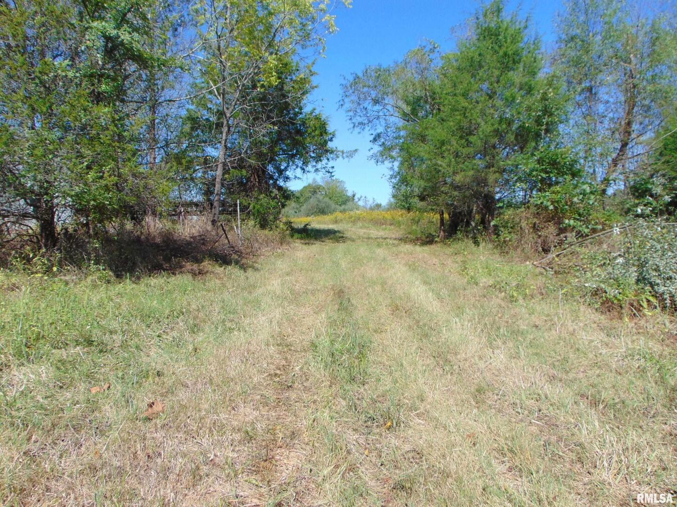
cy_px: 254
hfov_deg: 69.4
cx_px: 338
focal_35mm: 25
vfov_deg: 54.9
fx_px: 489
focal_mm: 4.5
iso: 100
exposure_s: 1/200
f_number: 7.7
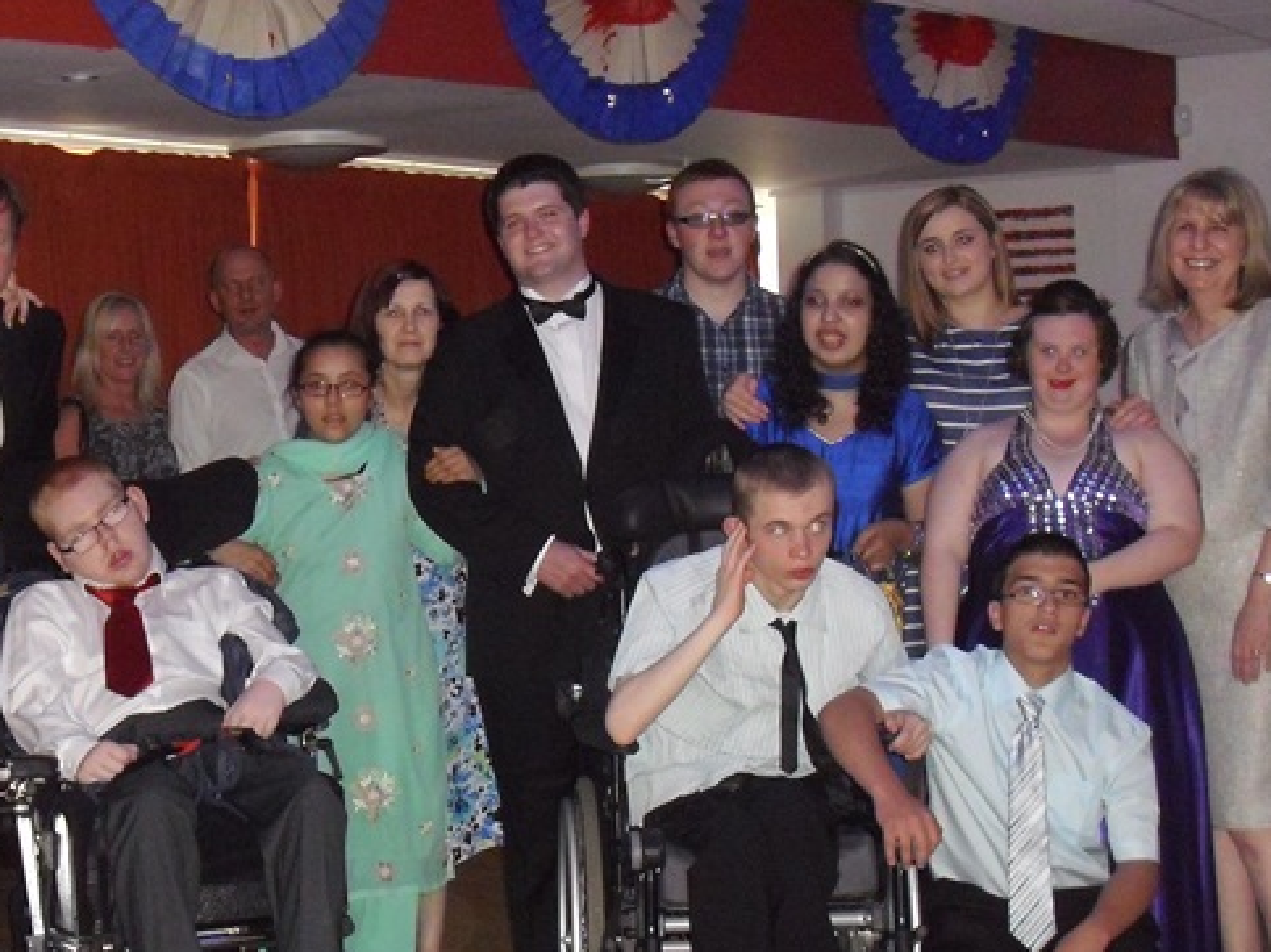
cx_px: 405
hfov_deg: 30.5
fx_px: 2313
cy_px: 618
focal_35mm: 63
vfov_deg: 23.2
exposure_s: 1/60
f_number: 2.8
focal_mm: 6.2
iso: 400
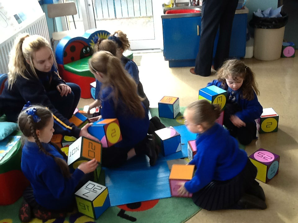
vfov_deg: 32.9
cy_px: 112
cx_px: 149
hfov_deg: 42.9
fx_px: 379
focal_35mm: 44
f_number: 2.4
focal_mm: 2.03
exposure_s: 1/30
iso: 50
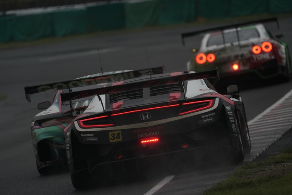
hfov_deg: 3.5
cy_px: 98
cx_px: 146
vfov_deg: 2.3
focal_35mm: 594
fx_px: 4818
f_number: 6.3
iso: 800
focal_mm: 594
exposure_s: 1/500
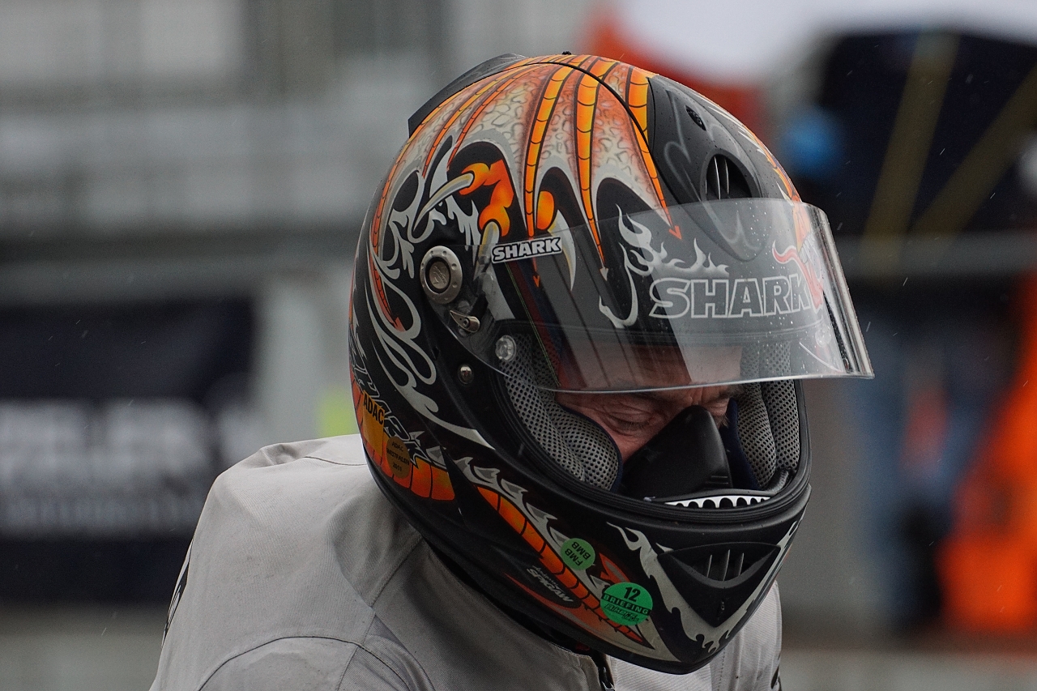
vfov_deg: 4.4
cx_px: 518
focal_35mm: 315
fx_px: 9072
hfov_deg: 6.5
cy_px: 346
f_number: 6.3
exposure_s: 1/640
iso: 800
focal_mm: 210
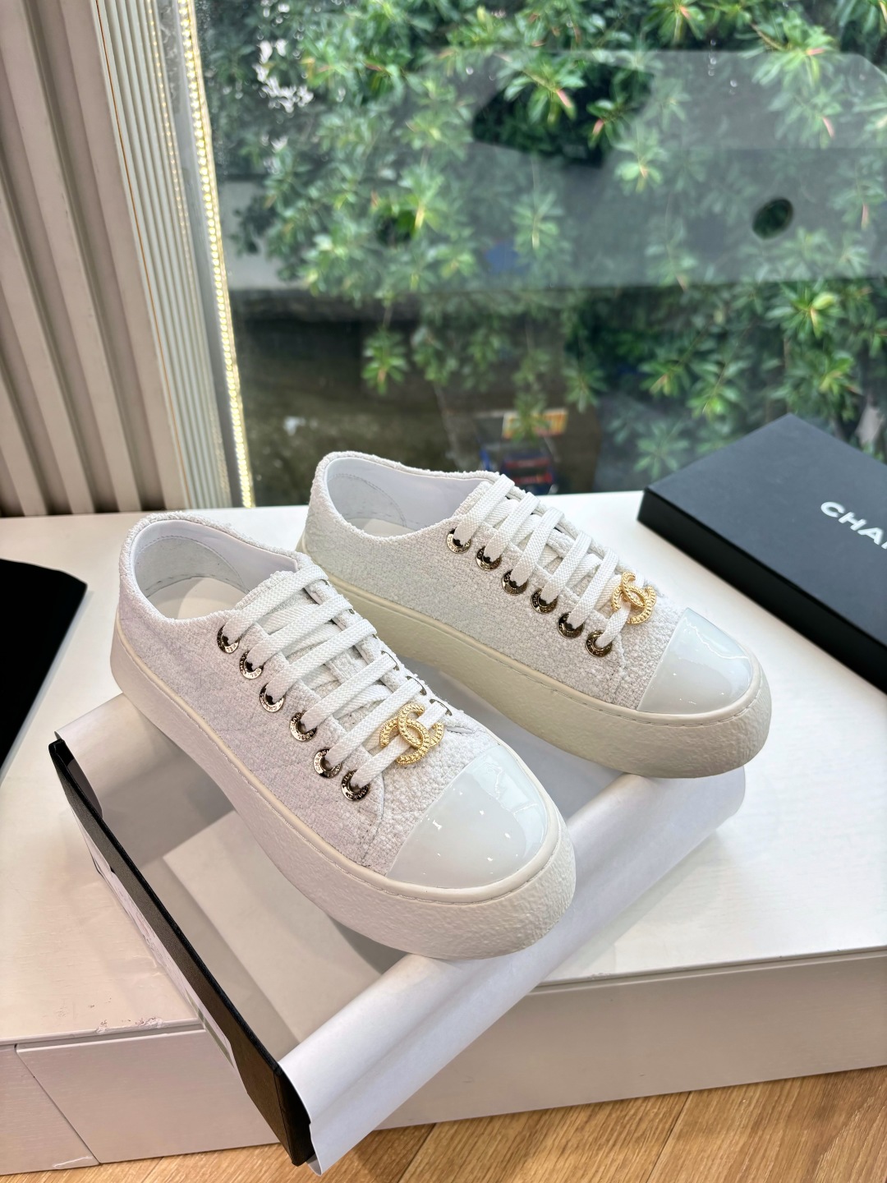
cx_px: 444
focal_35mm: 26
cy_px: 592
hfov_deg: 53.1
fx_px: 888
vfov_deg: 67.3
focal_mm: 5.96
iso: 40
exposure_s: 1/188
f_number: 1.6
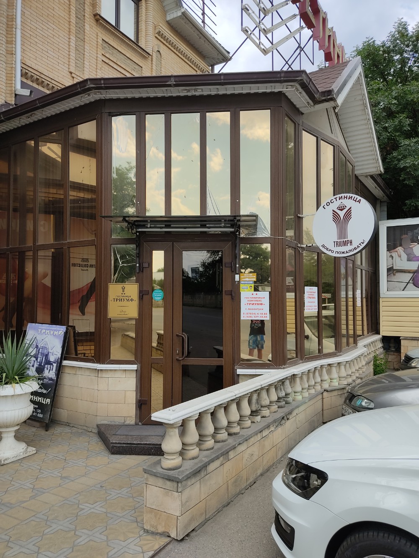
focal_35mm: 26
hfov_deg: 53.1
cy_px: 279
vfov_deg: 67.3
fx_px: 420
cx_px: 210
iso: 100
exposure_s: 1/588
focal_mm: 4.74
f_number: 1.79
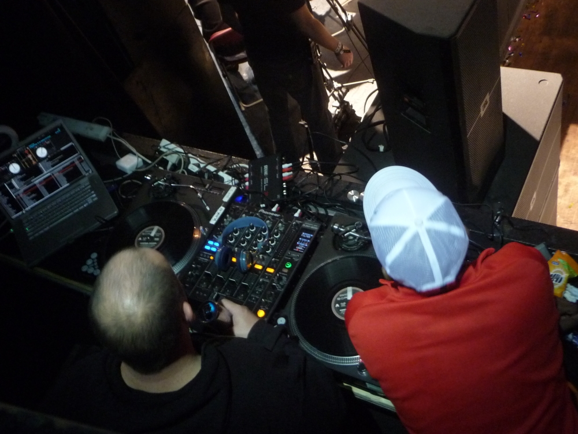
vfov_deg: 35.1
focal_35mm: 41
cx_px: 289
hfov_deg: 45.8
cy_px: 217
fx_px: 685
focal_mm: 5
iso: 400
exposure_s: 1/8
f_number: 3.4
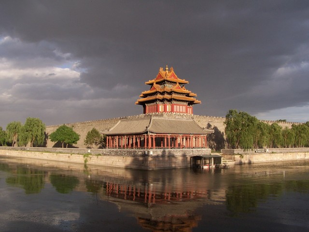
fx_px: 339
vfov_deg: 37.7
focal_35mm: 38
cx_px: 154
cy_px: 116
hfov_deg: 49.0
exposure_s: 1/350
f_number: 4
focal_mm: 6.3
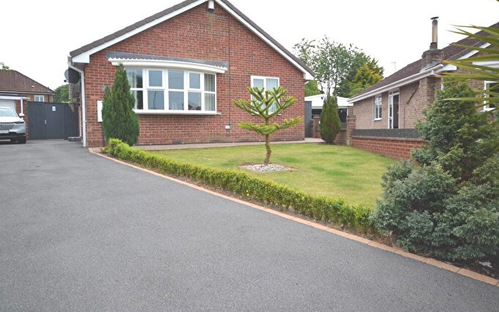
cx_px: 245
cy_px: 144
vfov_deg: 51.9
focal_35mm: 24
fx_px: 320
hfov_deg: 75.9
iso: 100
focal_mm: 15
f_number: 6.3
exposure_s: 1/160
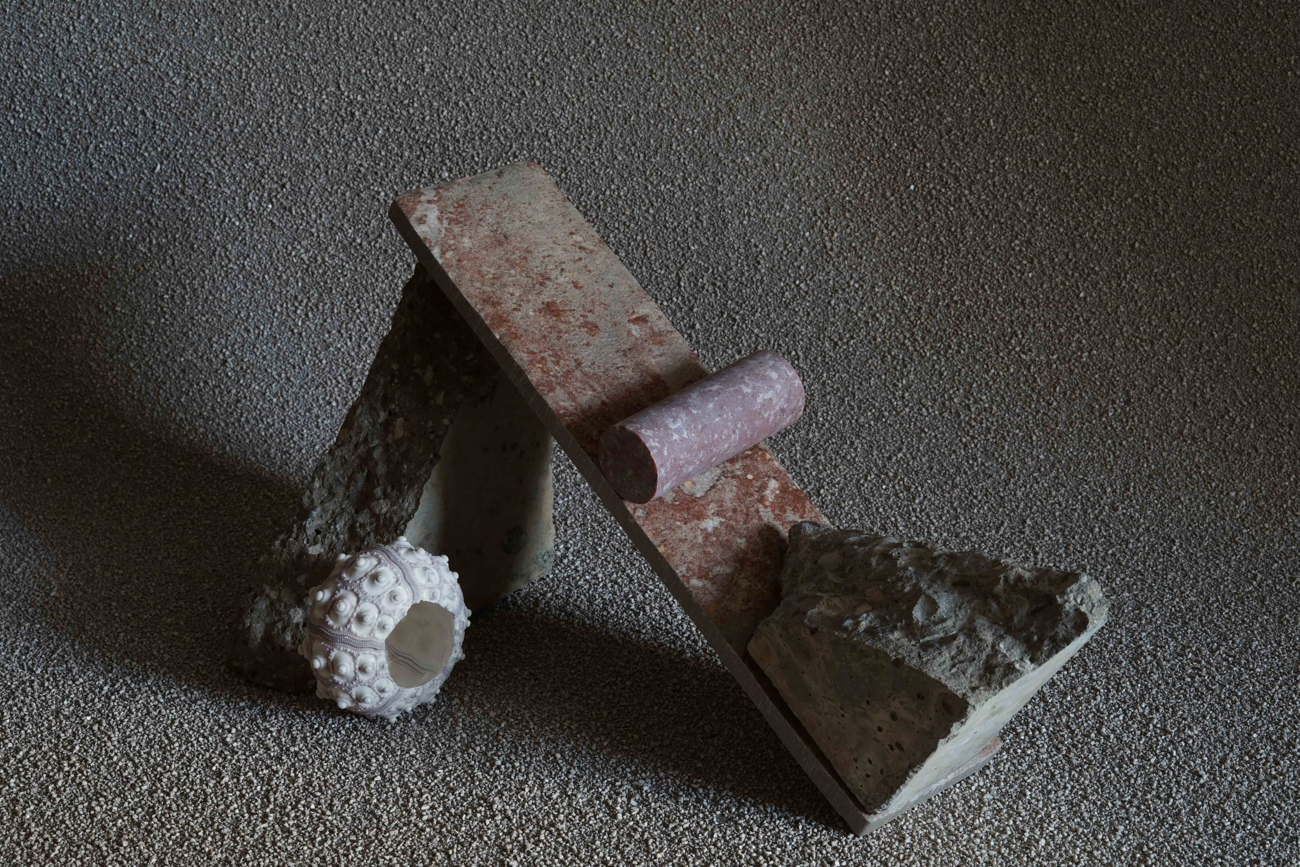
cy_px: 434
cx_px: 650
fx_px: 1805
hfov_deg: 39.6
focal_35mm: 50
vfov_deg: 27.0
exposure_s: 2
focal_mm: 50
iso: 250
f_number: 18
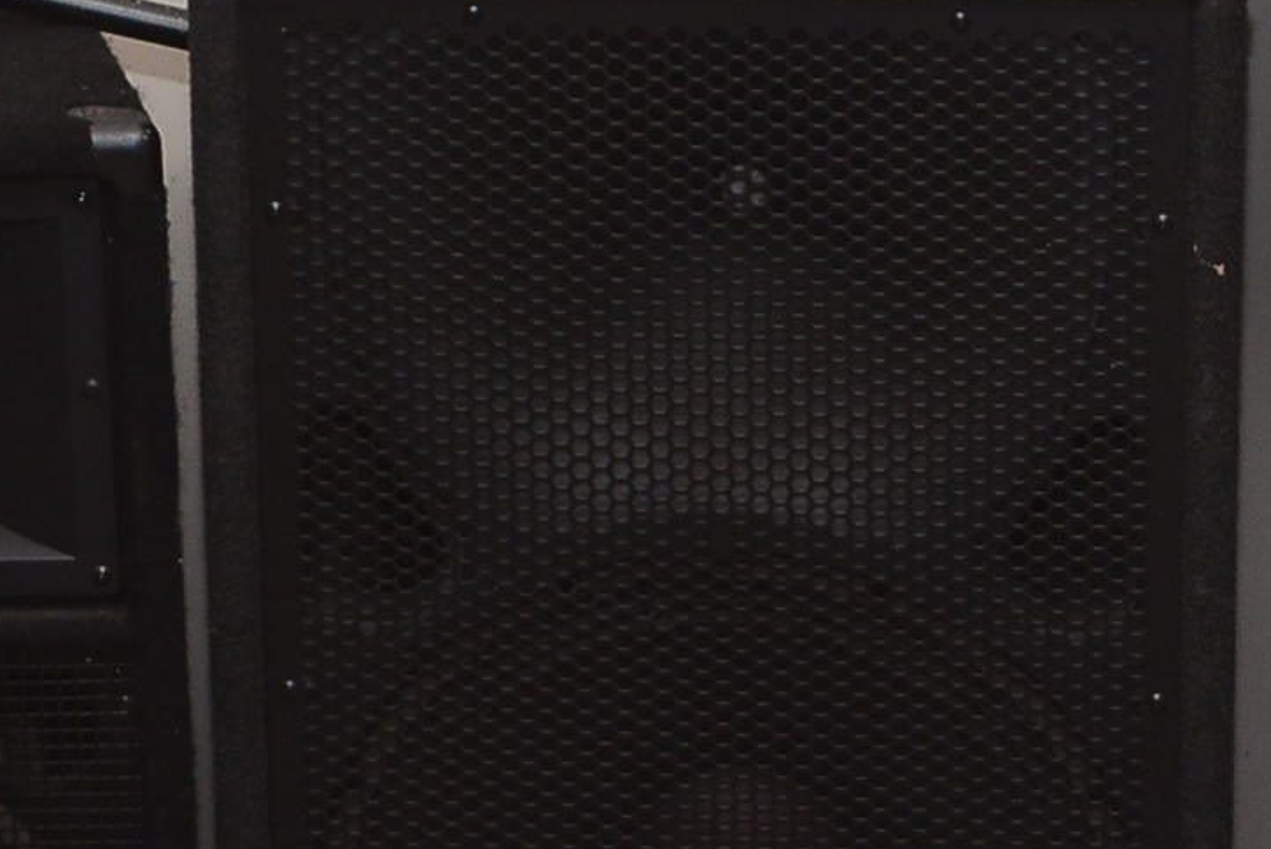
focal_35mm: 174
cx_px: 1136
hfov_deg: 11.7
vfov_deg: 7.9
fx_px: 6147
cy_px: 222
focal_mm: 42
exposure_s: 1/160
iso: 1250
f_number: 4.5
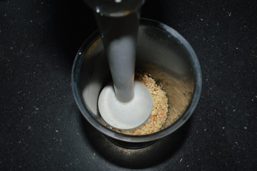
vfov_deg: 36.8
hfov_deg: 53.2
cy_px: 86
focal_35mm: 36
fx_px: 257
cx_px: 128
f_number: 8
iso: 100
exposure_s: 1/60
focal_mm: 24
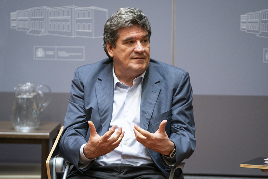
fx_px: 1154
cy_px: 90
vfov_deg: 8.9
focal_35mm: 155
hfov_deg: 13.2
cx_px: 134
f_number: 2.8
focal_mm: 155
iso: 5000
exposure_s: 1/200
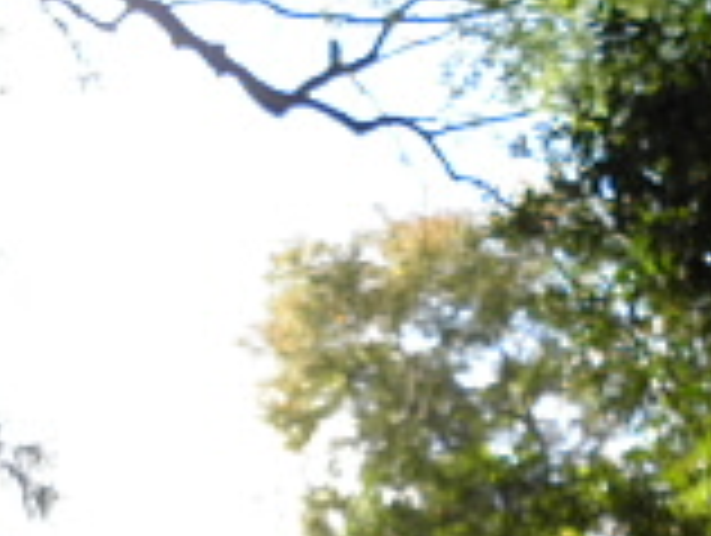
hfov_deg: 24.1
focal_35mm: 81
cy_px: 626
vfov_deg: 17.5
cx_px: 382
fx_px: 1666
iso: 64
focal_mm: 5.8
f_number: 3.5
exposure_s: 1/125
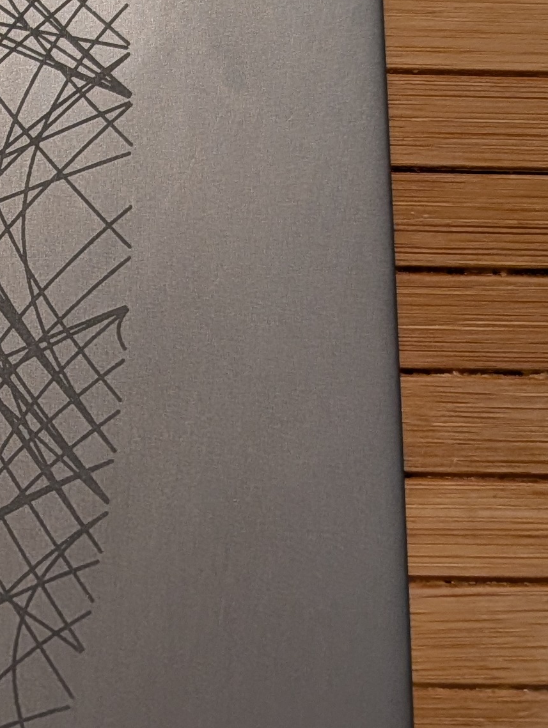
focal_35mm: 86
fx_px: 1812
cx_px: -292
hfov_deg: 15.7
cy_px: 293
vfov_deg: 22.7
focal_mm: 6.9
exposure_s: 1/50
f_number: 1.68
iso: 35
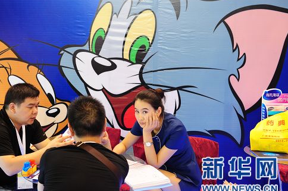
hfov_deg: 39.6
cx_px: 126
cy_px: 91
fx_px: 399
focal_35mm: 50
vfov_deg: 26.9
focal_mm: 44
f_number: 3.5
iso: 1000
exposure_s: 1/50
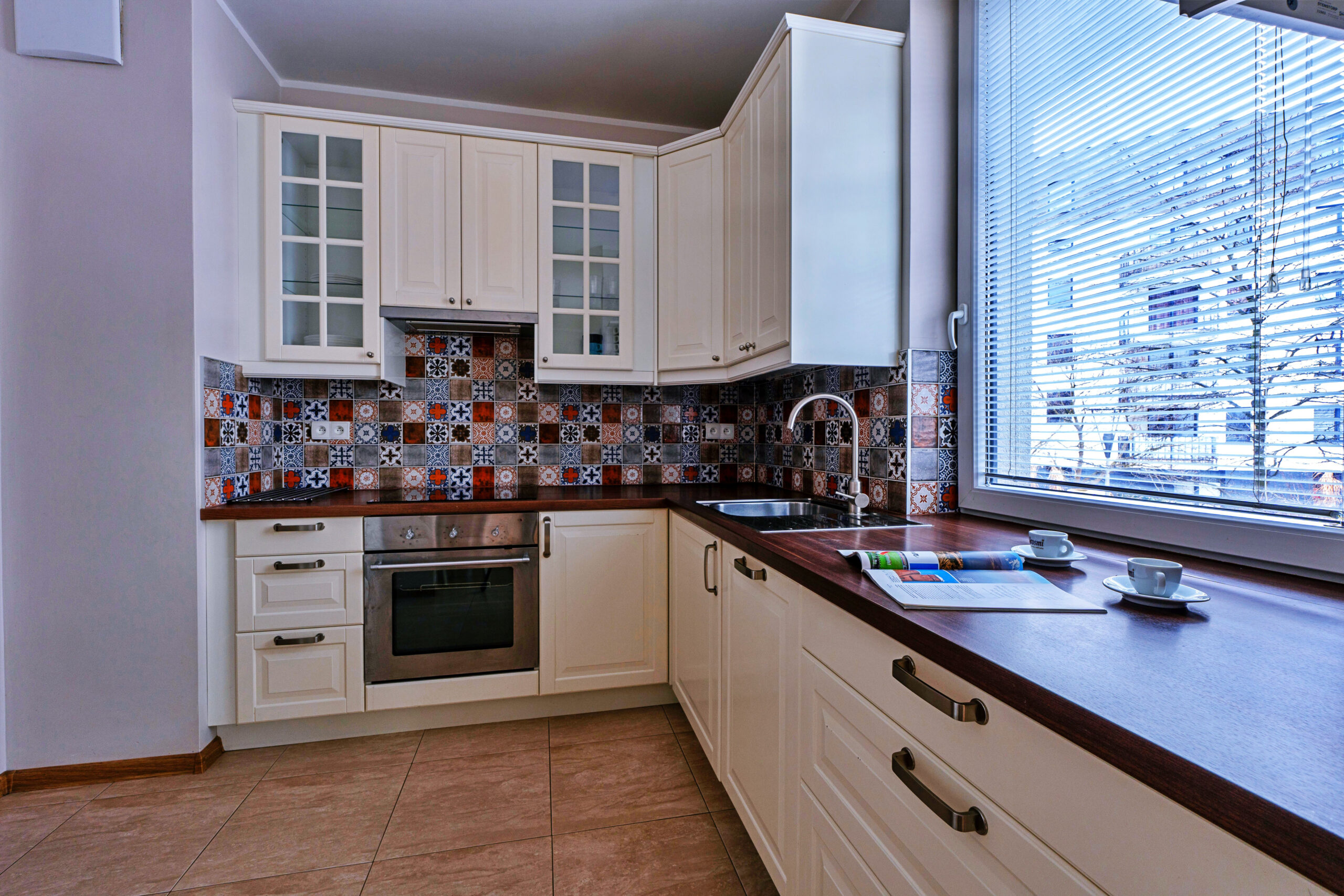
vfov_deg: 77.3
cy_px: 448
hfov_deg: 100.4
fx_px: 560
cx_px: 672
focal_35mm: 15
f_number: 8
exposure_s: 1/2
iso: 100
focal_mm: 10
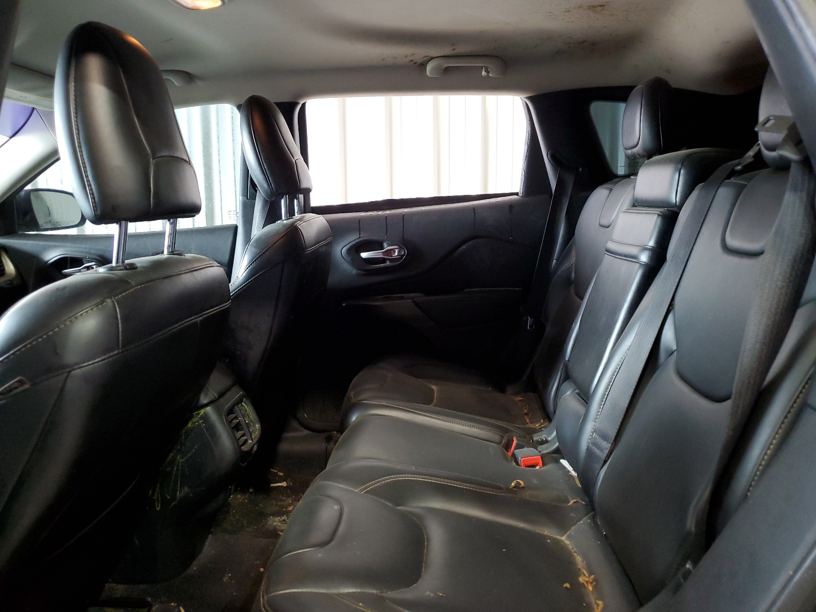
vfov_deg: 53.1
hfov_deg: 67.3
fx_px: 613
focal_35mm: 26
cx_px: 408
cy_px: 306
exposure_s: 1/60.2
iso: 188
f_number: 1.5
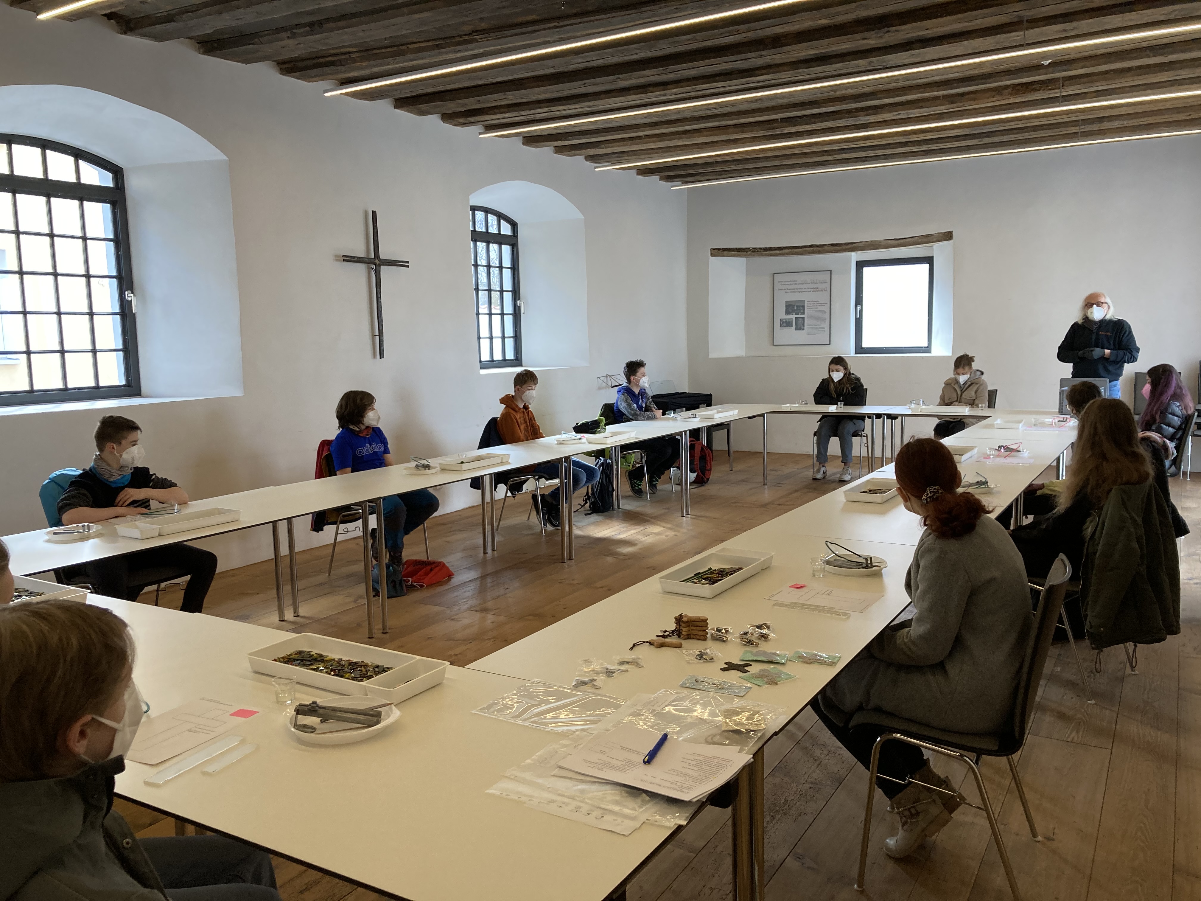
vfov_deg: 49.7
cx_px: 600
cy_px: 450
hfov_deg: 63.4
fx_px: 971
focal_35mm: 28
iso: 80
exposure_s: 1/100
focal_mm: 3.99
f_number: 1.8
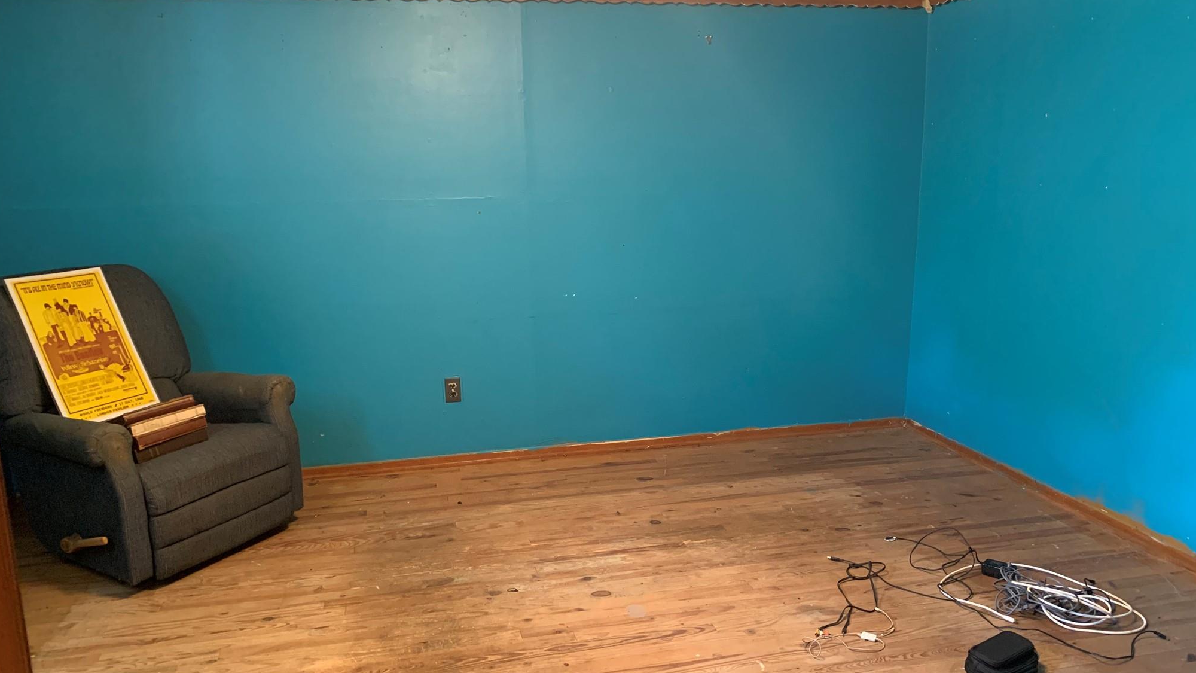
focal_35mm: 29
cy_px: 358
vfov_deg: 40.2
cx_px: 606
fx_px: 920
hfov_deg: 66.1
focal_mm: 4.25
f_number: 1.8
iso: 400
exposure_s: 1/40
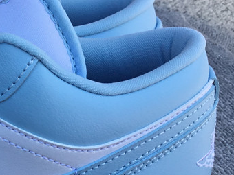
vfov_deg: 17.8
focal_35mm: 82
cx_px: -28
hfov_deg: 22.4
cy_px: 143
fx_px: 554
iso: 25
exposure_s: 1/331
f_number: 2.4
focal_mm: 3.3
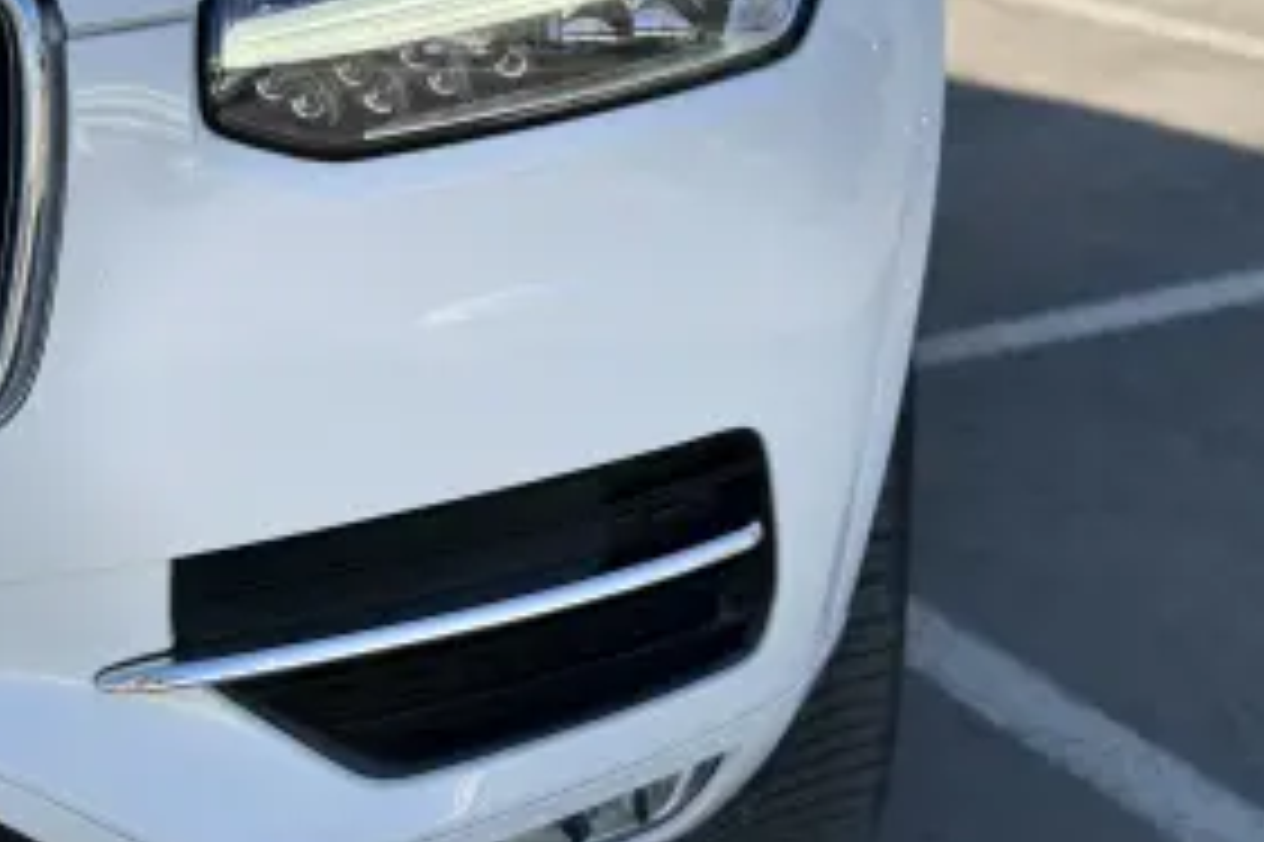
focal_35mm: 64
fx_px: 2246
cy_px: 410
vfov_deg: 21.2
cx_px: 490
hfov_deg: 31.3
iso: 100
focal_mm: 6.76
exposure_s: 1/2865
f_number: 1.78
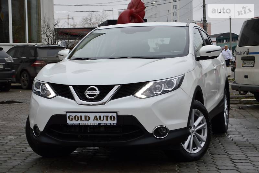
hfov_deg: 27.0
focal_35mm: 75
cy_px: 86
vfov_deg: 18.2
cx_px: 130
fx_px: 540
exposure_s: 1/125
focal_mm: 50
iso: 125
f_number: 5.6
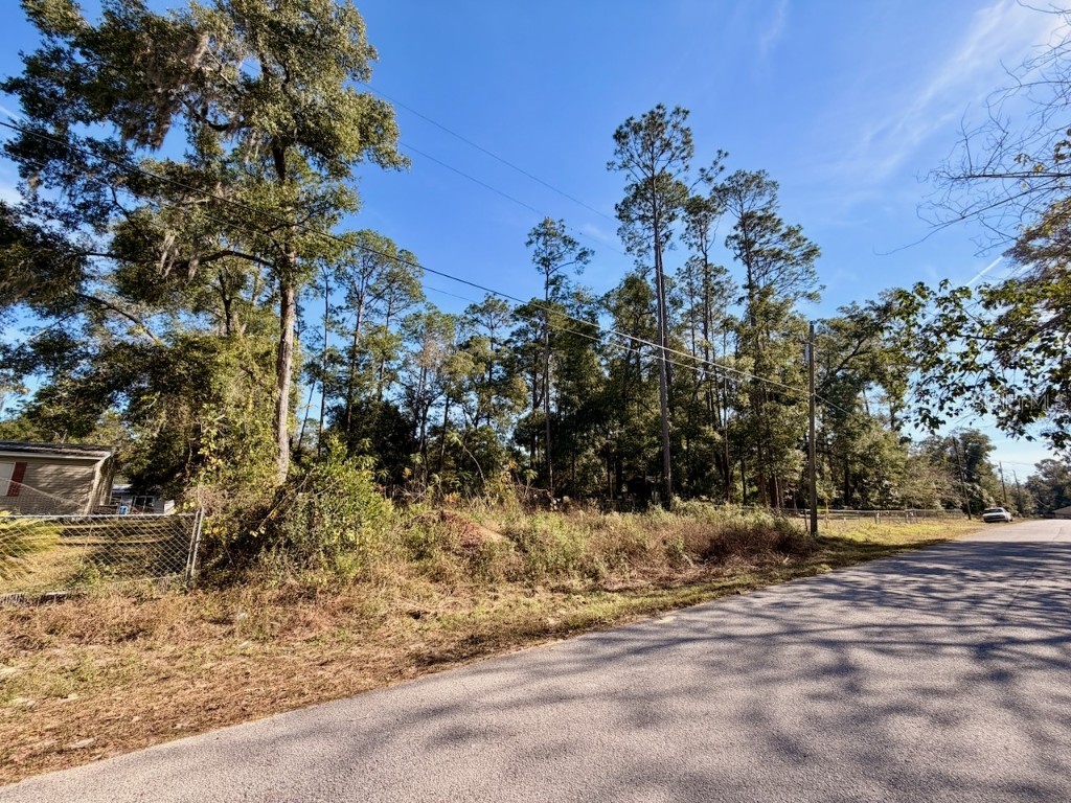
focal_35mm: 14
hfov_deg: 102.1
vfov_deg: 85.7
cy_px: 402
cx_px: 536
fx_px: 433
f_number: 2.2
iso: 40
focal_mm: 2.22
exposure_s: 1/770
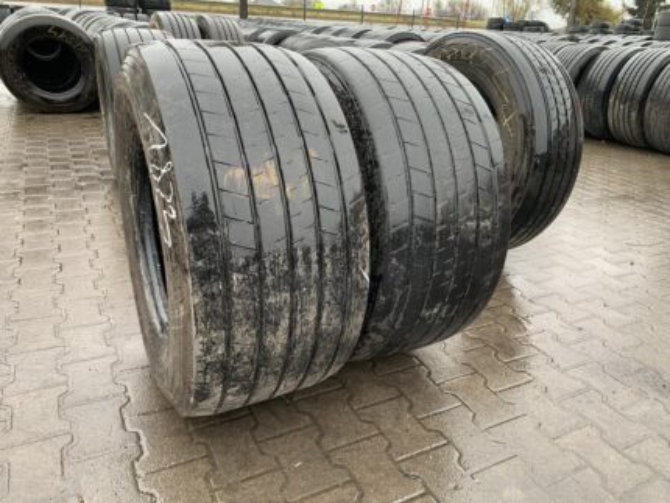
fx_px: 504
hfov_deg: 67.3
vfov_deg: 53.1
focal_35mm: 26
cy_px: 252
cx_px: 335
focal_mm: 4.25
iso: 100
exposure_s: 1/121
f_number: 1.8
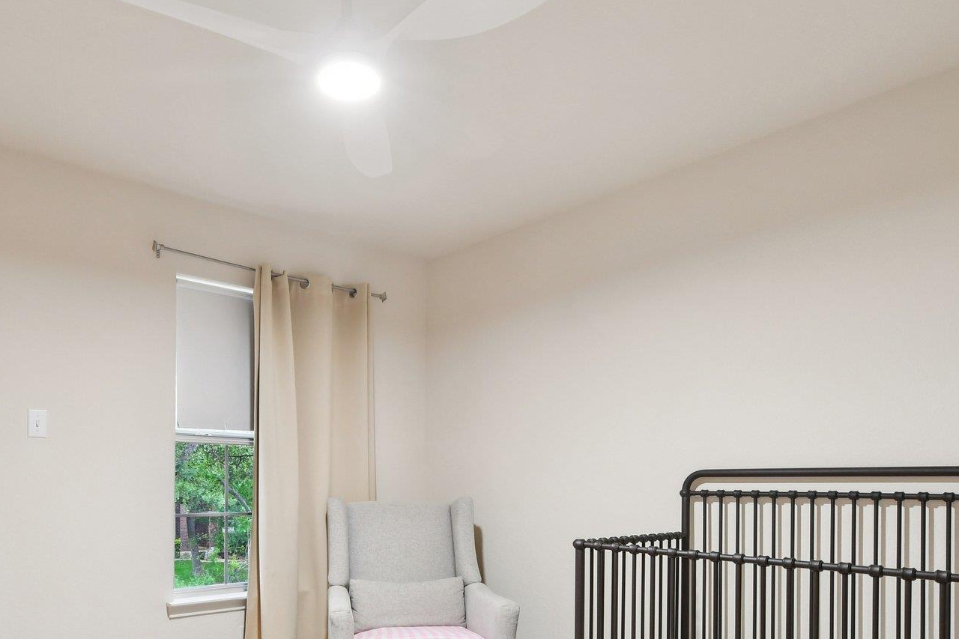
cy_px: 448
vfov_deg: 51.7
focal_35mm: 24
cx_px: 423
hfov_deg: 73.5
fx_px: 639
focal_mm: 10
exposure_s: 1/6
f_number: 8
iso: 400
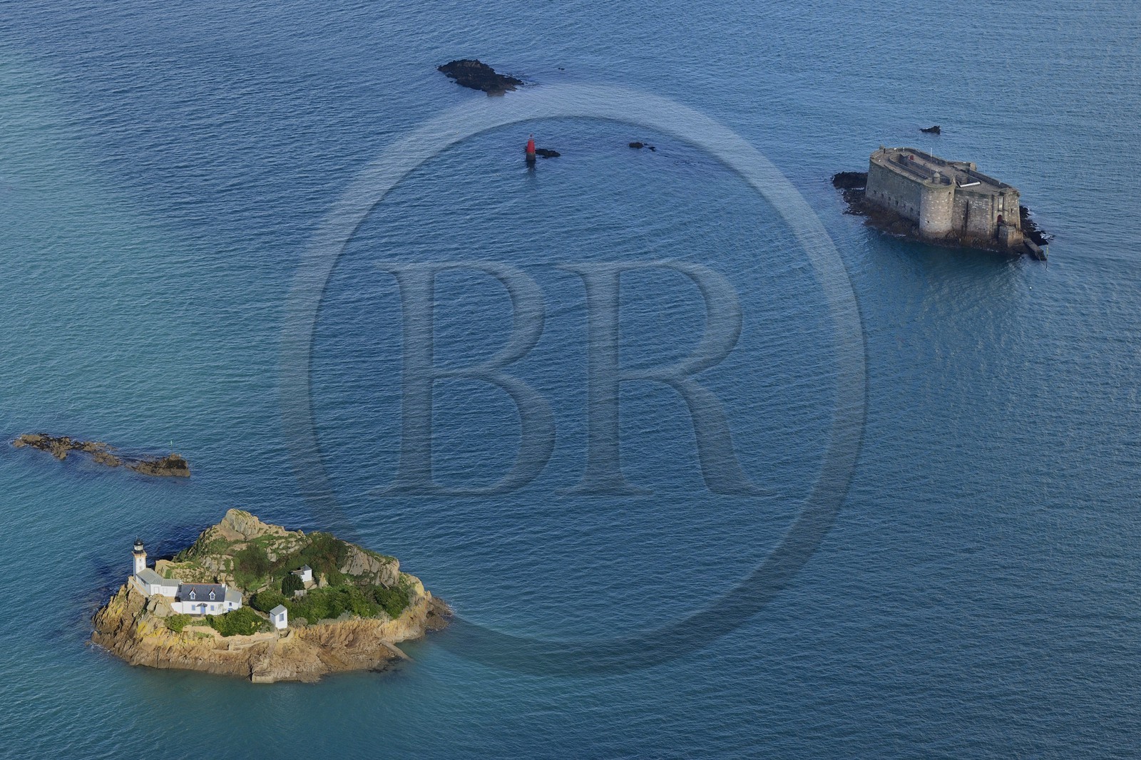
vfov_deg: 15.2
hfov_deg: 22.6
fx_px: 2852
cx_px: 570
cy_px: 380
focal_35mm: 90
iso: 500
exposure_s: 1/1000
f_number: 8
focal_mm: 90
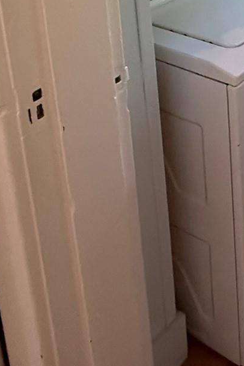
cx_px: 377
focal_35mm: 49
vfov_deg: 32.1
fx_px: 498
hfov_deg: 22.2
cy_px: -93
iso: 640
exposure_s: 1/60
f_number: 2.2
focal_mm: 2.22
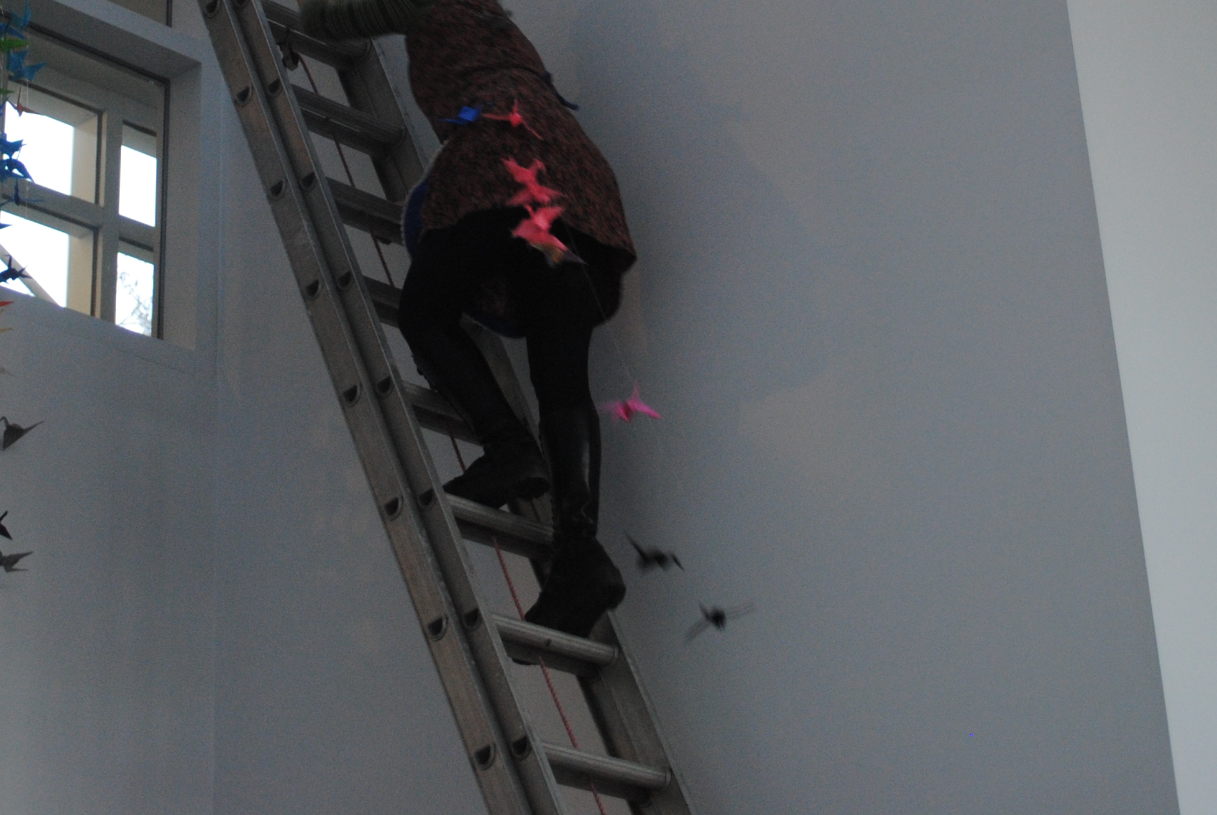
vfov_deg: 15.2
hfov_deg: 22.8
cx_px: 607
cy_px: 17
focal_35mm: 89
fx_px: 3012
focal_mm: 30
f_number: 4.5
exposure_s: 1/30
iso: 450
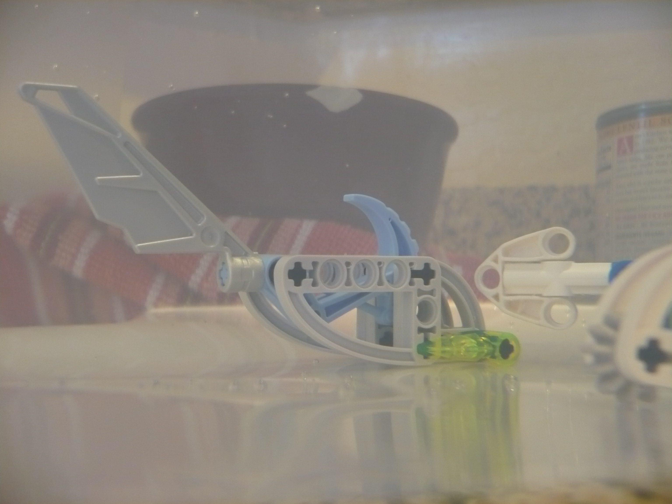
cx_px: 336
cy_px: 252
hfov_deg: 51.4
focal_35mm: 36
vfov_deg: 39.7
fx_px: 699
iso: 200
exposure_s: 1/8
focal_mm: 6
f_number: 2.9
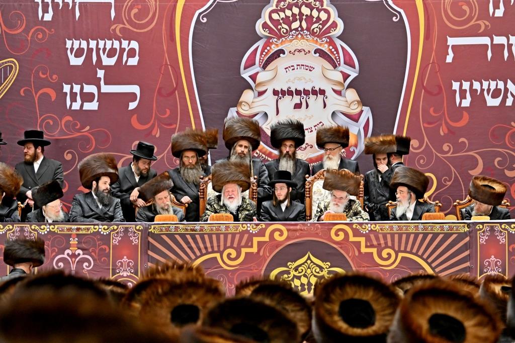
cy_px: 172
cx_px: 258
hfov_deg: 19.5
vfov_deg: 13.0
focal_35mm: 105
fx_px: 1502
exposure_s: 1/800
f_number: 2.8
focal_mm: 70
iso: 640
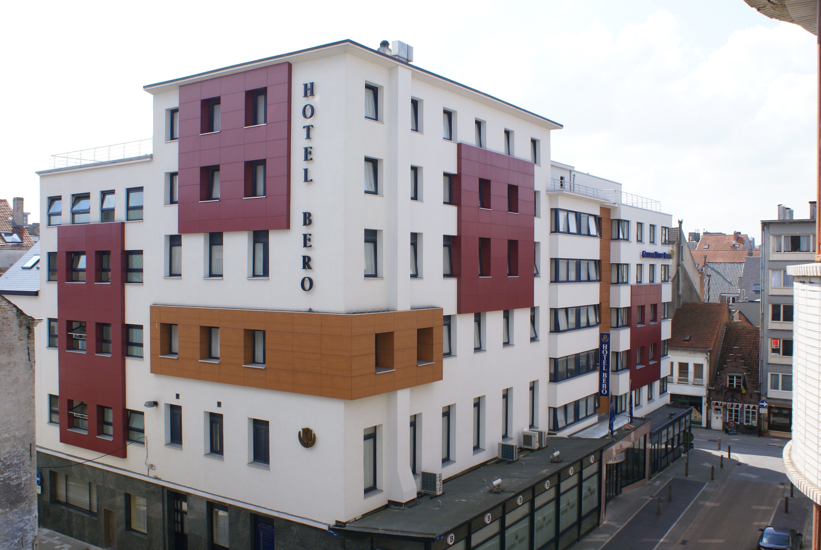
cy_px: 275
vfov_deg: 40.1
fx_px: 753
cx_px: 410
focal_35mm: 33
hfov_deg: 57.2
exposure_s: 1/200
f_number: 10
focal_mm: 22
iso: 100
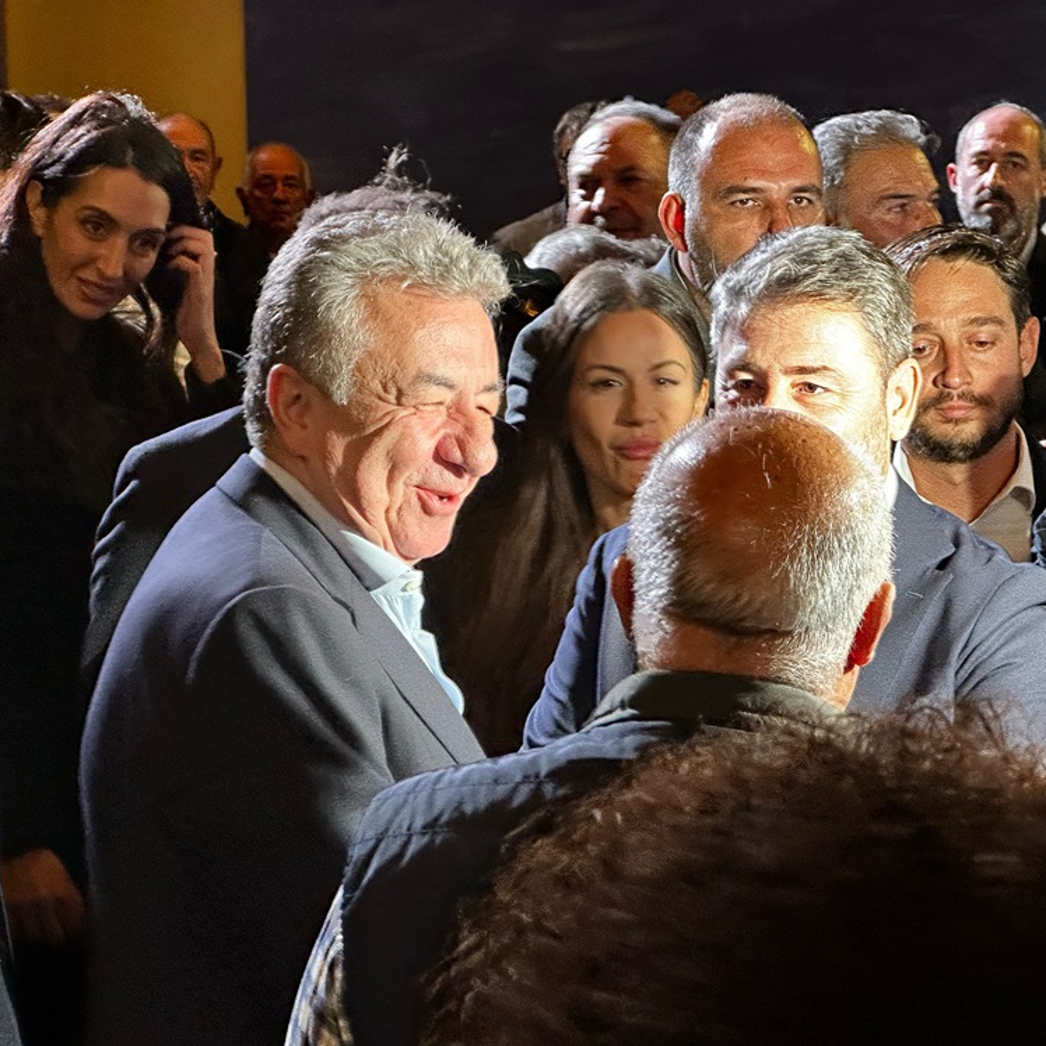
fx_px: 3111
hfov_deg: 19.1
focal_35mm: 91
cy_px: 523
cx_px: 558
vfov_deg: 19.1
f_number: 2.8
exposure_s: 1/41
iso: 640
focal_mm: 9
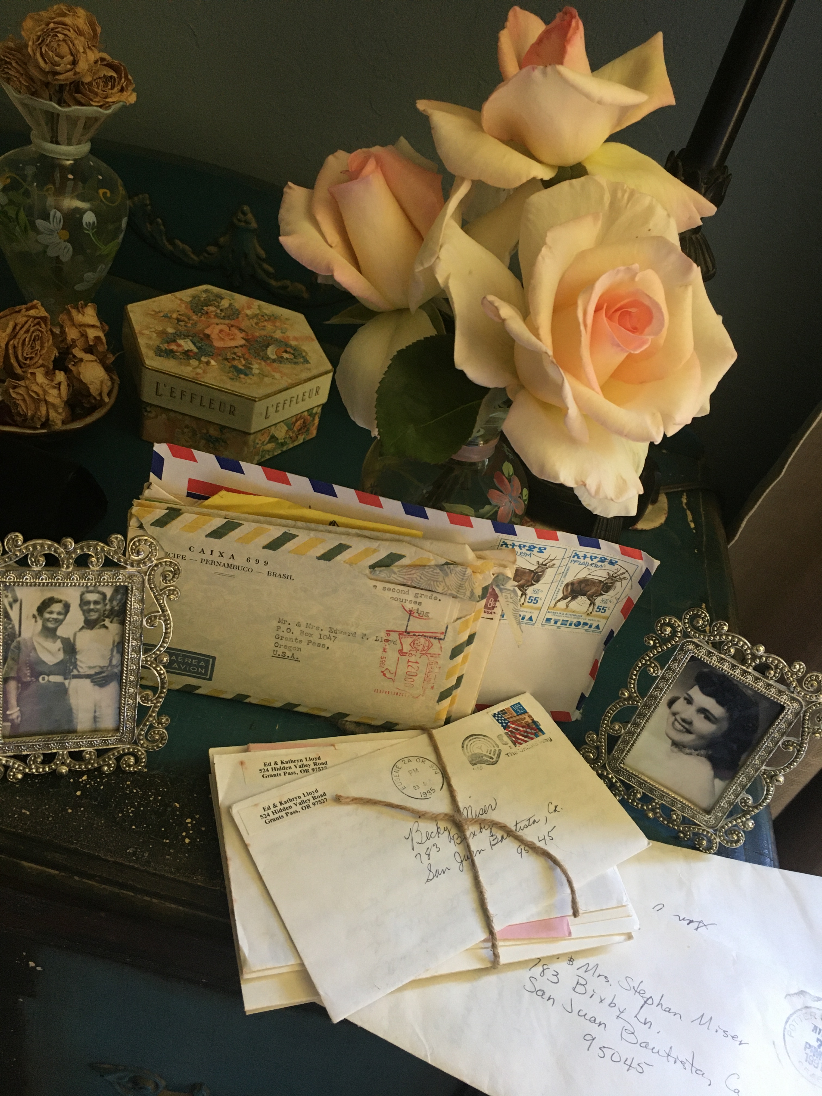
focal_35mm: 29
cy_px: 548
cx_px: 411
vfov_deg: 61.7
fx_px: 918
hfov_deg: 48.2
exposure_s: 1/30
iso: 125
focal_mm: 4.15
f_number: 2.2
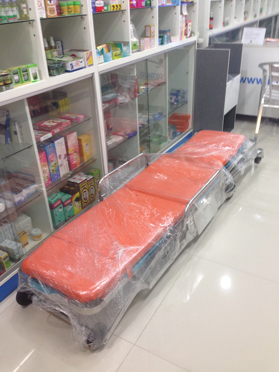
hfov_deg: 42.9
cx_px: 140
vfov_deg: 55.4
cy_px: 186
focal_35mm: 33
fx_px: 355
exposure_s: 1/20
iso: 125
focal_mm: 4.12
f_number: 2.4
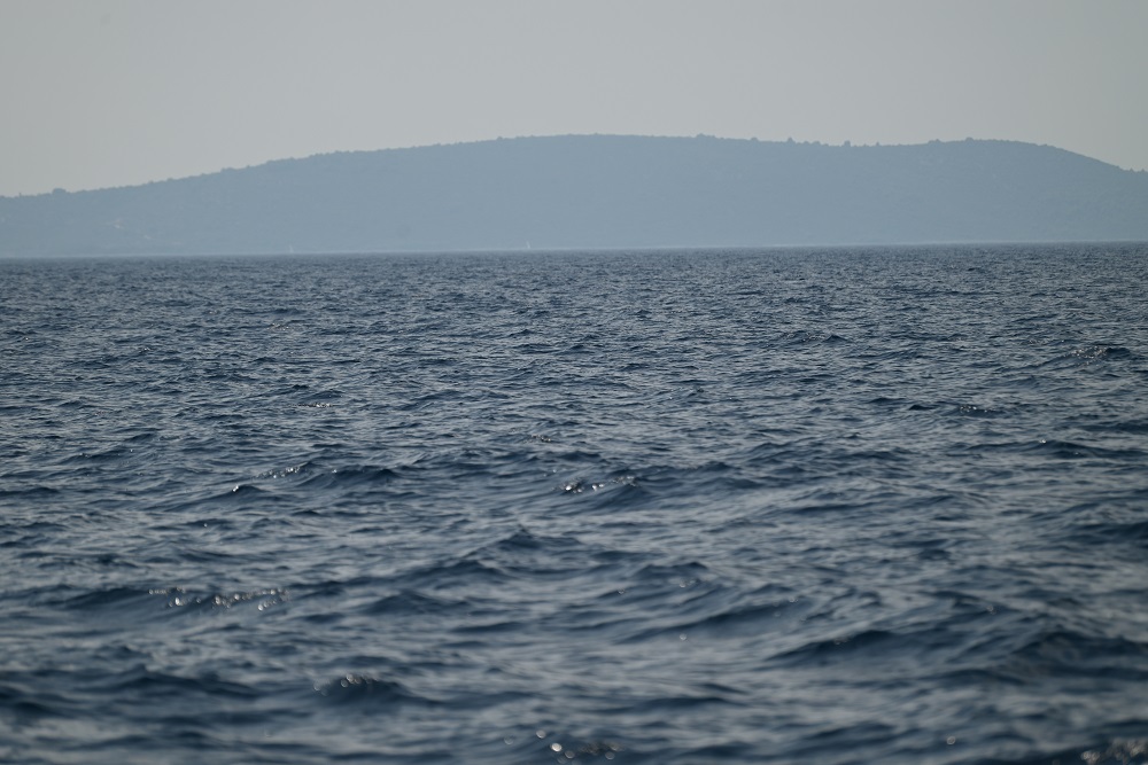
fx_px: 9567
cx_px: 574
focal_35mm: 300
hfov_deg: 6.9
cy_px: 382
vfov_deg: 4.6
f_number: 5.6
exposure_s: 1/1250
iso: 100
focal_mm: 300
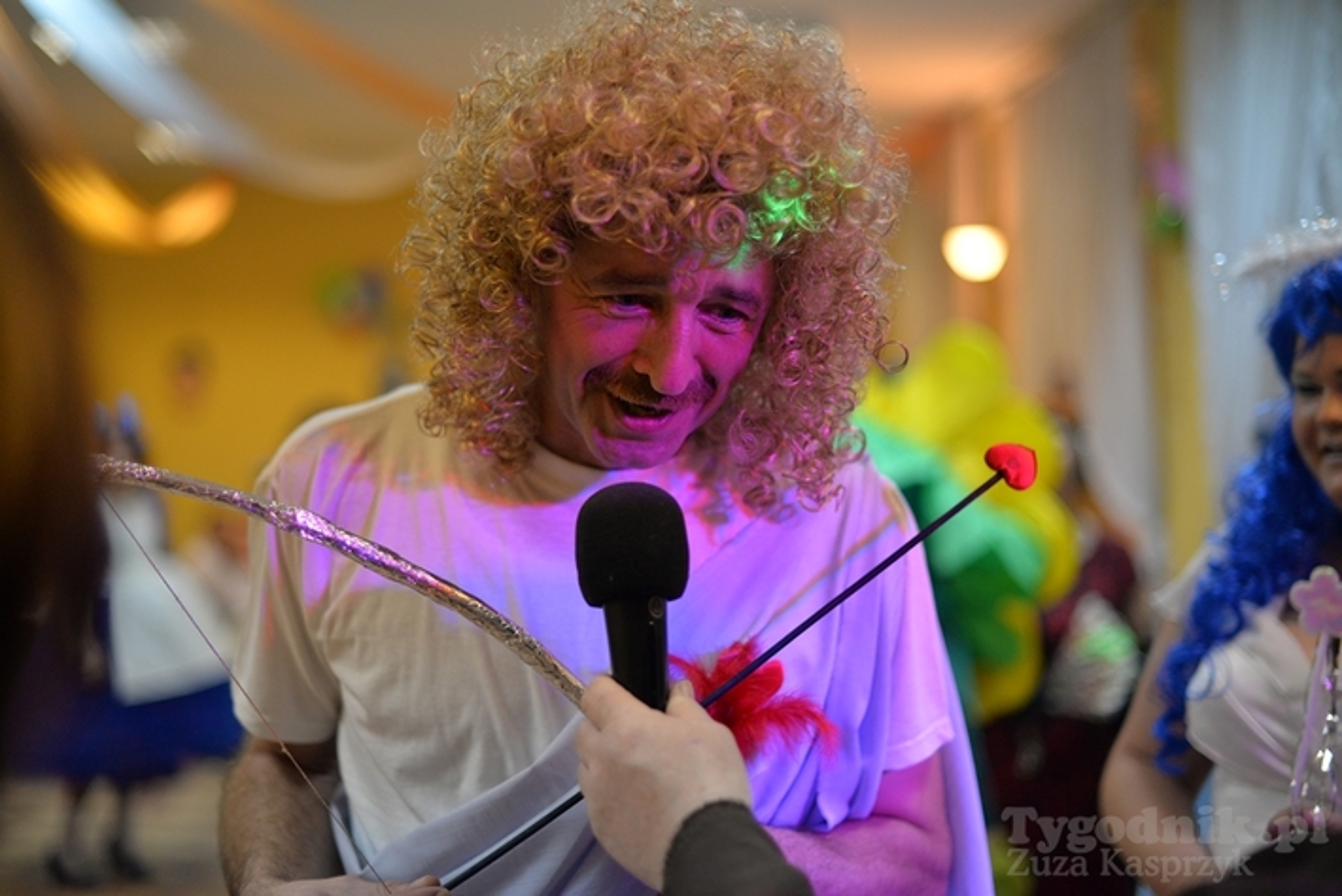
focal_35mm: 50
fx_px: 1865
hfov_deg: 39.6
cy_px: 448
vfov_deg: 27.0
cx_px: 671
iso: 800
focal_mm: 50
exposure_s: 1/500
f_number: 1.4
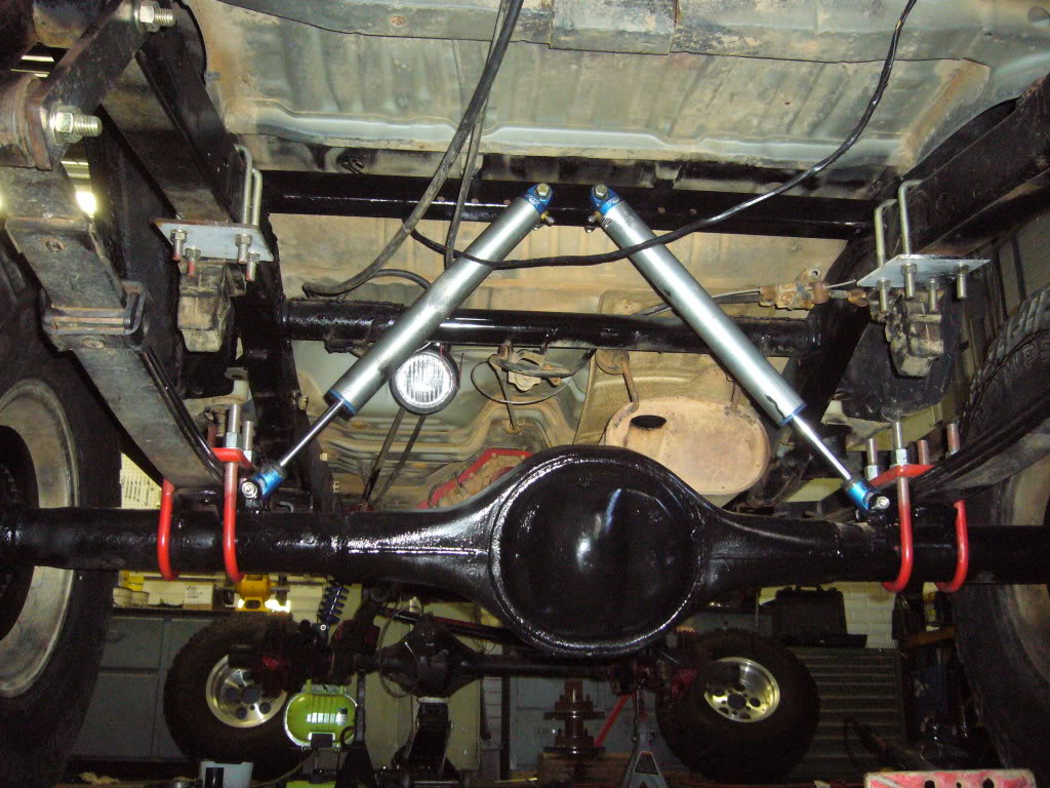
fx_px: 1062
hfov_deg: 52.6
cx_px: 525
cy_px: 394
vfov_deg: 40.7
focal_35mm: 35
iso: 400
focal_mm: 5.8
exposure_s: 1/30
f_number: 2.8
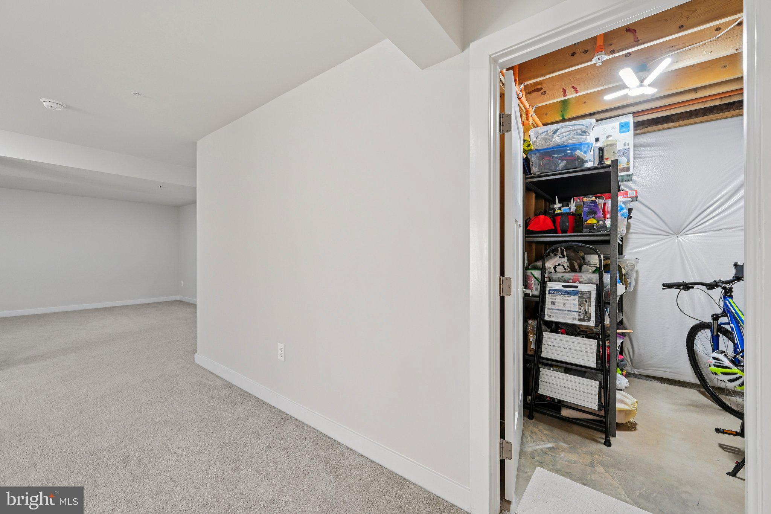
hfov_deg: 104.3
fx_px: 300
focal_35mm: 14
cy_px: 257
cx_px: 386
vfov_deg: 81.2
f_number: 8
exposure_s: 1/13
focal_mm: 14
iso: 400
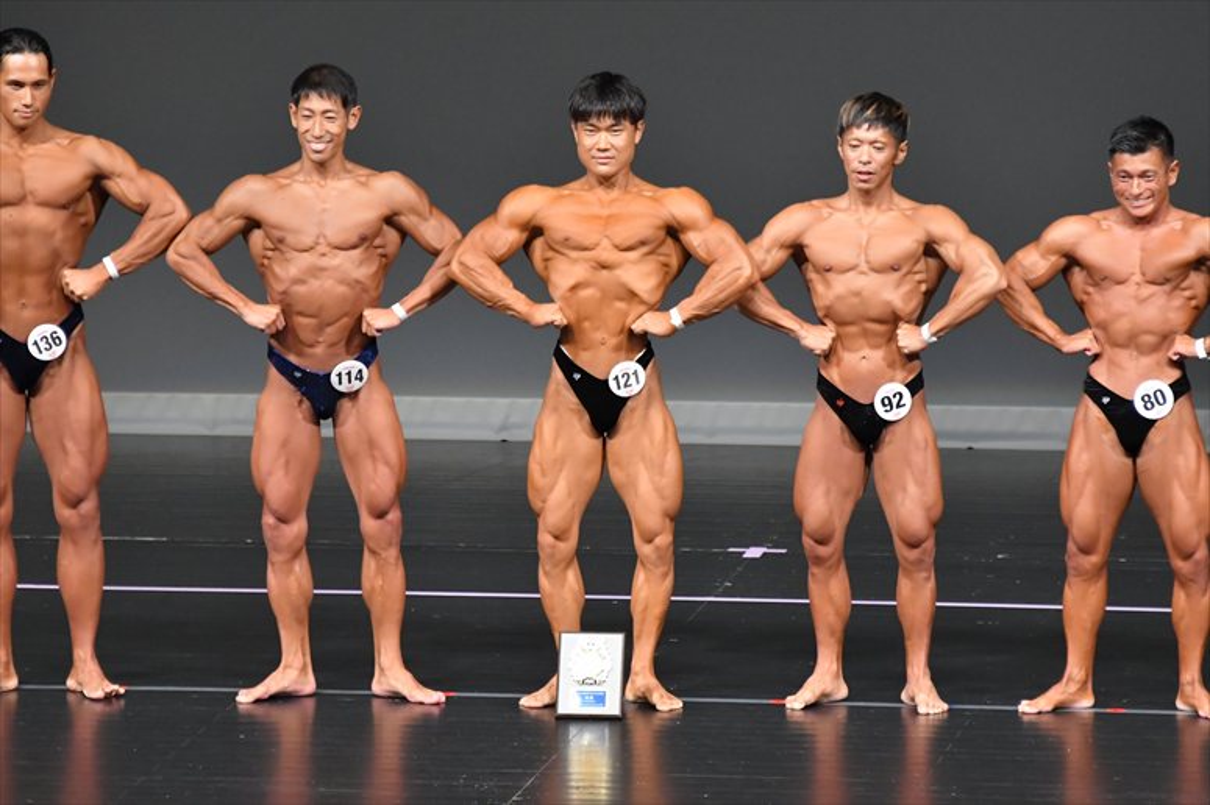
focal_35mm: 315
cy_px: 402
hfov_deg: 6.5
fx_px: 10582
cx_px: 605
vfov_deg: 4.4
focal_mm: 210
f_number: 5.6
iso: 5000
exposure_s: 1/400
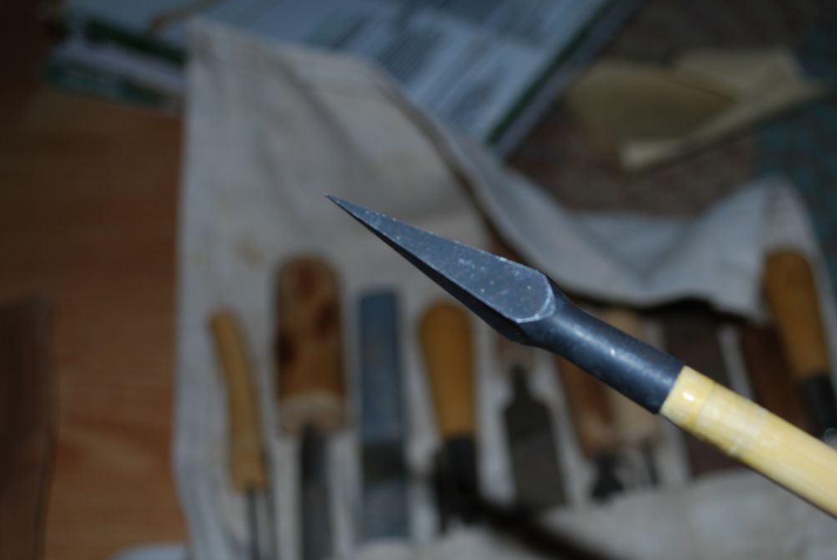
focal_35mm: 50
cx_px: 508
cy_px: 301
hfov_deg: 39.4
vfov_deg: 27.1
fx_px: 1164
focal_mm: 26
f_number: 4.2
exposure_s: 1/125
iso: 100
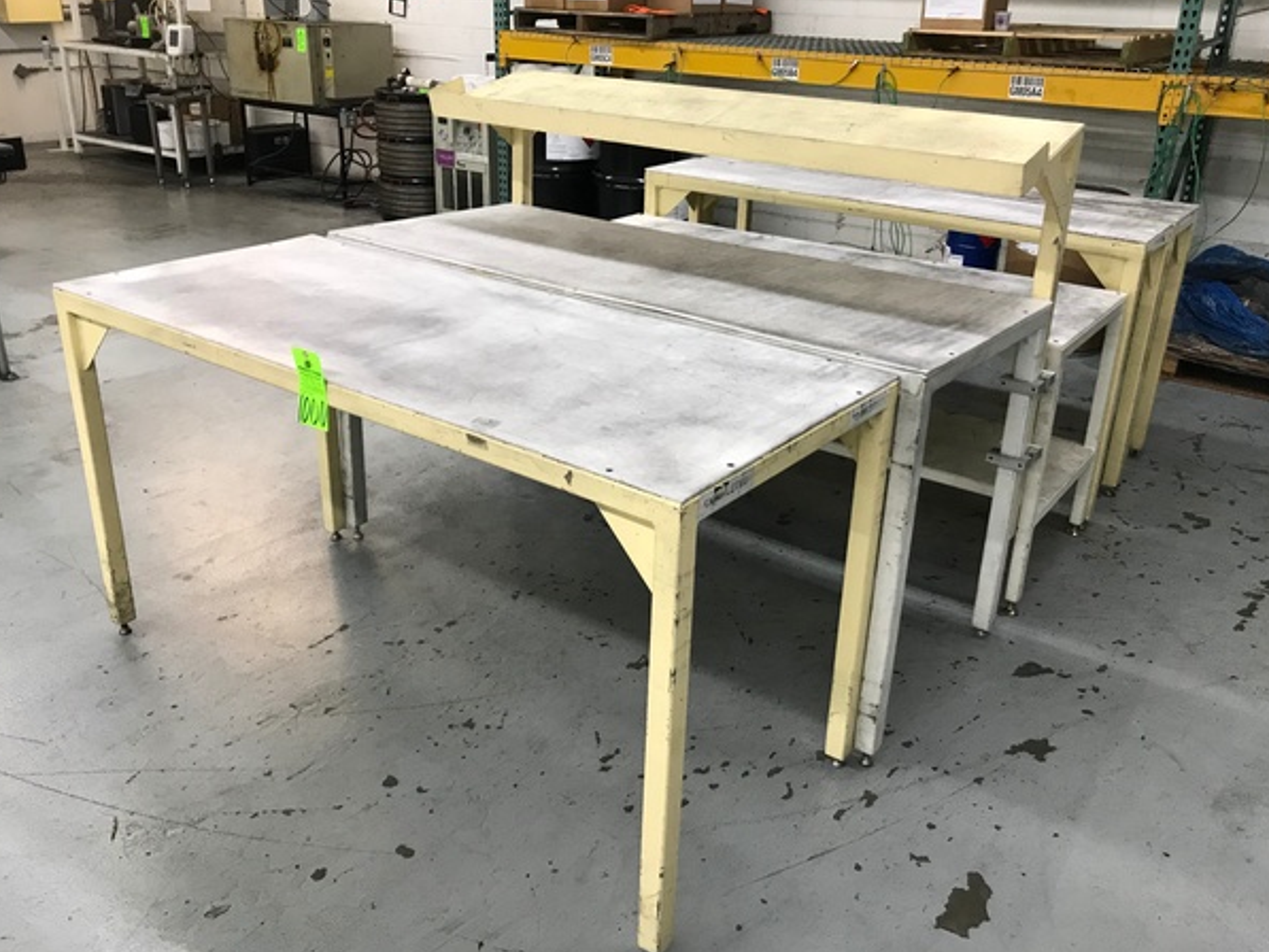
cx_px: 648
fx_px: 1100
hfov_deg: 59.9
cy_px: 450
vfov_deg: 46.8
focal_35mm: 30
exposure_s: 1/30
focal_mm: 3.99
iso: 32
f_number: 1.8
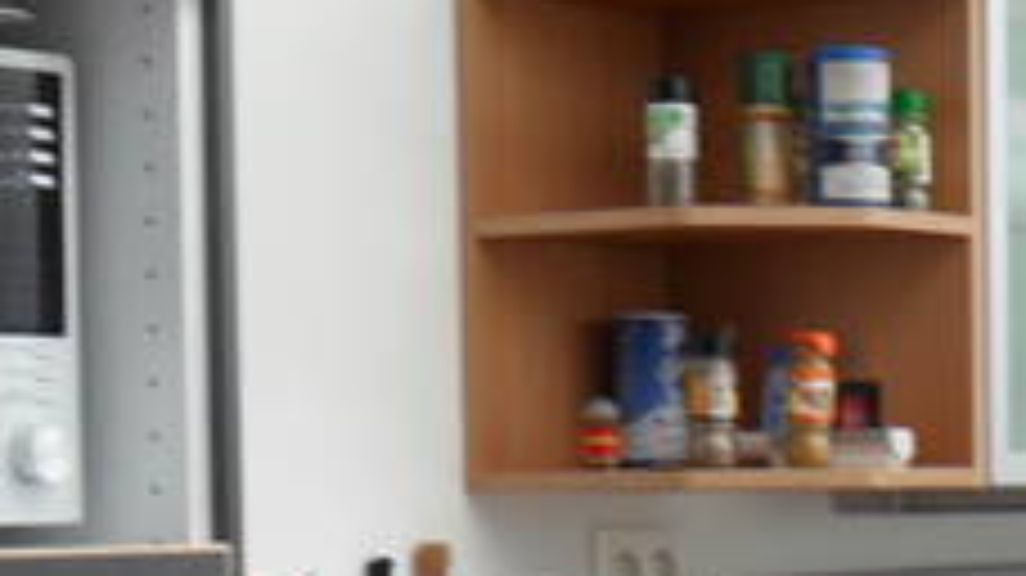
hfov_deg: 15.9
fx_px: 3589
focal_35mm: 132
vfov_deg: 9.0
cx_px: 1094
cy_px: 747
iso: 120
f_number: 3
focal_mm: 6.3
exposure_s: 1/45
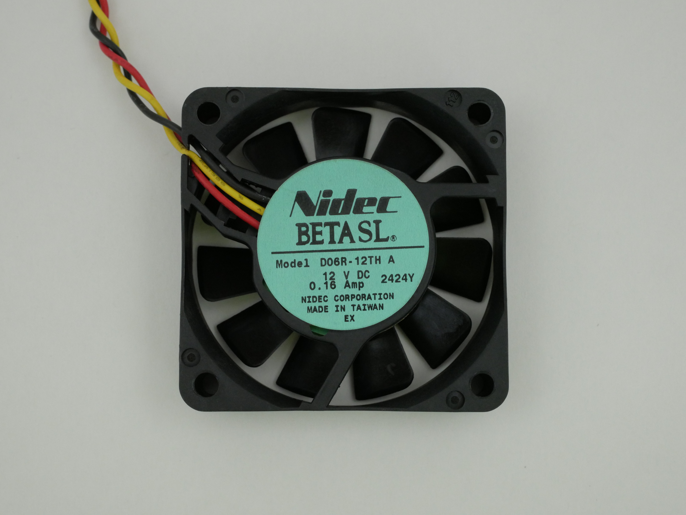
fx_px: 1190
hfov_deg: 32.2
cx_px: 343
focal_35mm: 60
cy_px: 258
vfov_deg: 24.4
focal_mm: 30
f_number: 7.1
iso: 1600
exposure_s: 1/400
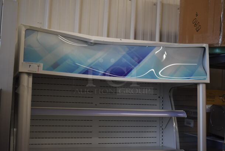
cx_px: 112
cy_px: 76
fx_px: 328
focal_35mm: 52
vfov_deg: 25.8
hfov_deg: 37.8
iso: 800
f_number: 4.5
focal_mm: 35
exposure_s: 1/160
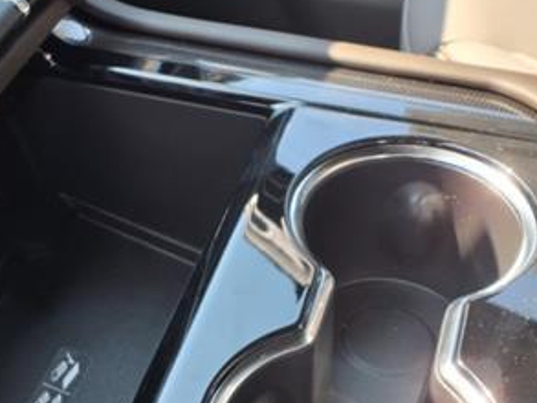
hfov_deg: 32.6
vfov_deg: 24.6
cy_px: 295
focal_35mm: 59
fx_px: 916
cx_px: 222
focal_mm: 3.58
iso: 40
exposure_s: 1/120
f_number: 1.9
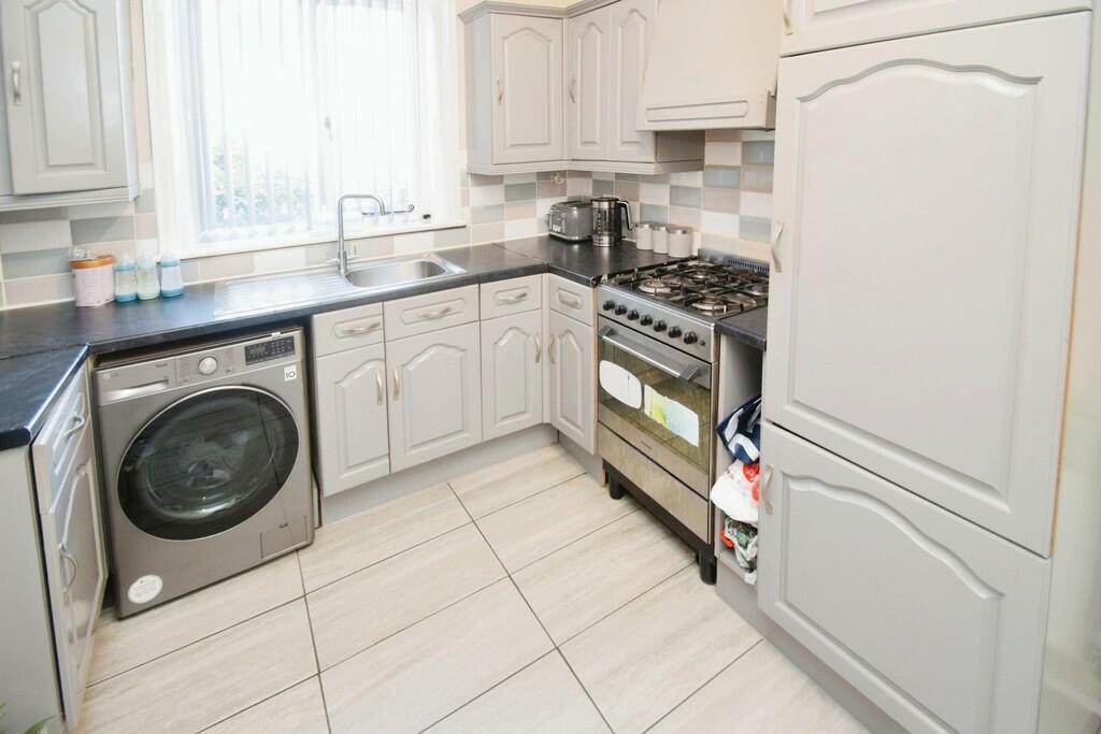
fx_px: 459
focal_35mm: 15
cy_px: 367
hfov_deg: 100.4
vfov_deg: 77.3
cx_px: 550
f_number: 3.5
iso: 900
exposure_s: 1/60
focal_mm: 10
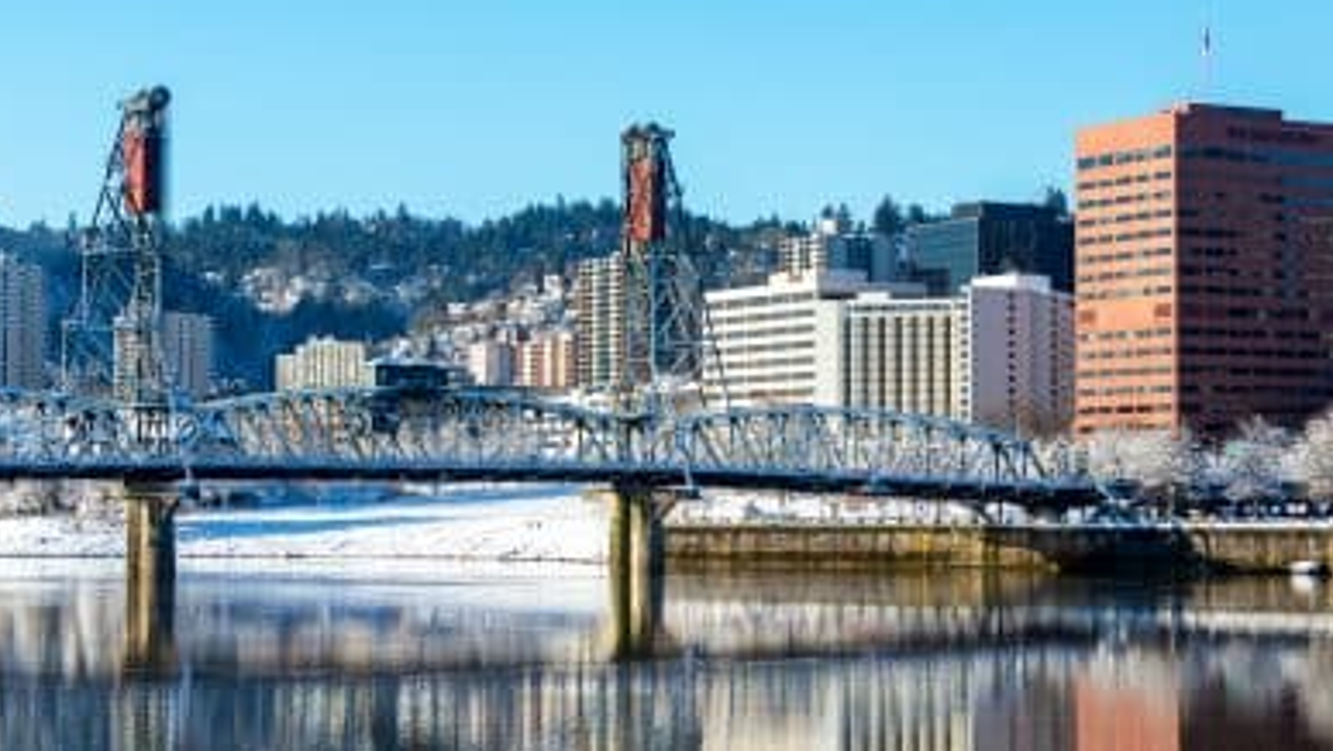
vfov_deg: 13.3
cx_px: 668
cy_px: 363
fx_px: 3218
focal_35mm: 91
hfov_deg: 23.4
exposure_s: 1/400
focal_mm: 48
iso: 200
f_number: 8
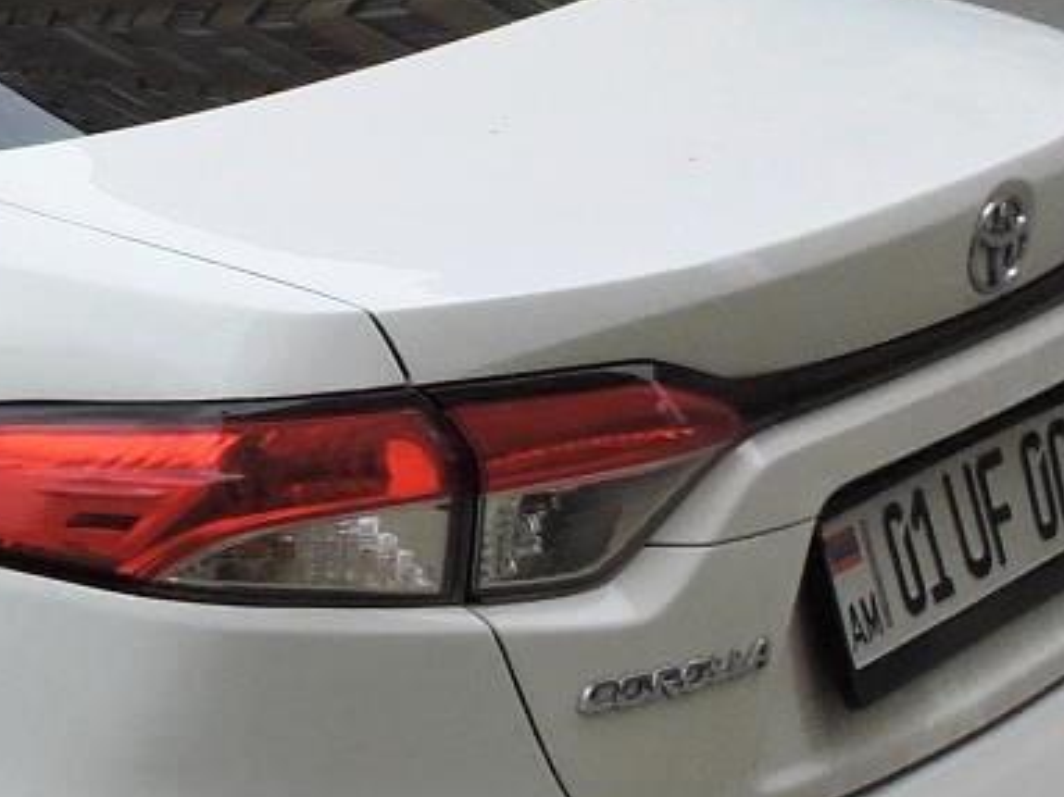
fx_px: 5623
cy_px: 19
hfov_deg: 9.9
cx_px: -1133
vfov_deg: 8.1
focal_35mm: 183
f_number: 3.8
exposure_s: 1/200
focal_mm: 6.3
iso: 100
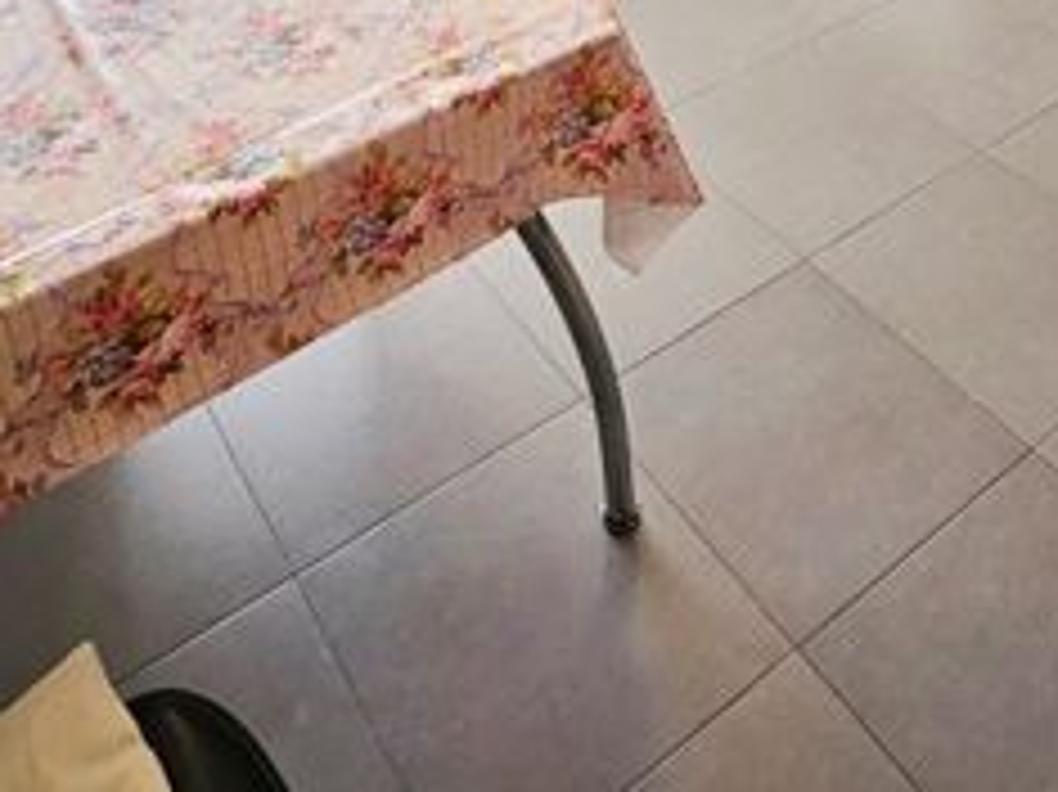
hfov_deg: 47.5
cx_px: 646
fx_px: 1191
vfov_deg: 30.6
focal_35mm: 39
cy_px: -180
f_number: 2.2
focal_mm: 1.7
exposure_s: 1/50
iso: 100
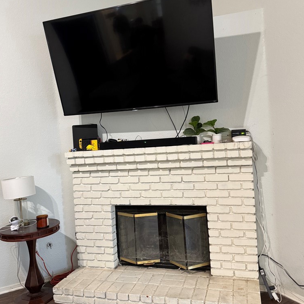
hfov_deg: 55.6
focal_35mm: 29
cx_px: 152
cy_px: 150
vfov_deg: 55.6
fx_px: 288
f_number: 1.78
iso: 500
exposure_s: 1/60
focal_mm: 6.76
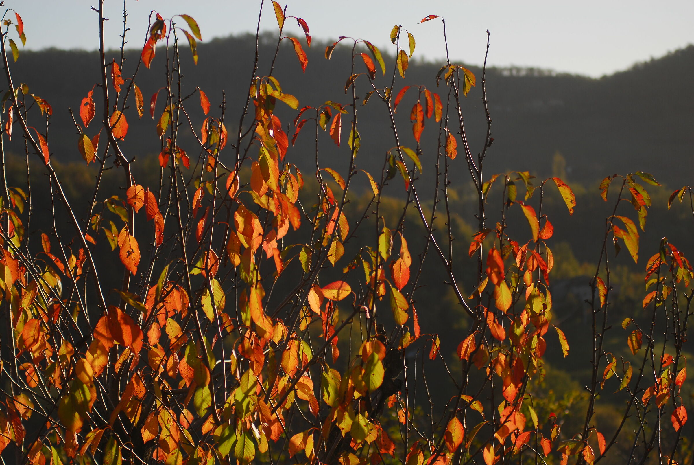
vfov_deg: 11.5
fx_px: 2316
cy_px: 232
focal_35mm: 120
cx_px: 347
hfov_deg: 17.0
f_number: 4
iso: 100
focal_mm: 80
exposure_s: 1/640
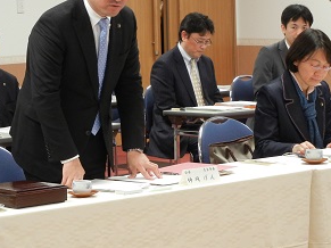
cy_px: 80
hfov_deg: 10.6
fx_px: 1787
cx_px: 89
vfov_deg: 7.9
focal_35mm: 187
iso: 361
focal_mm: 18.3
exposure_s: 1/37.5
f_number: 4.5
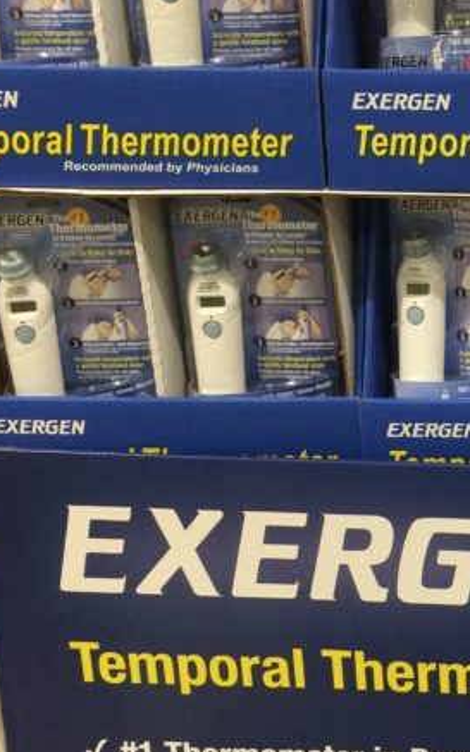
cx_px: 637
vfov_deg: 28.4
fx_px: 1476
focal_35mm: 72
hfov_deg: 16.9
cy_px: 241
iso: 125
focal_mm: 4.15
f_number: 2.2
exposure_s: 1/30
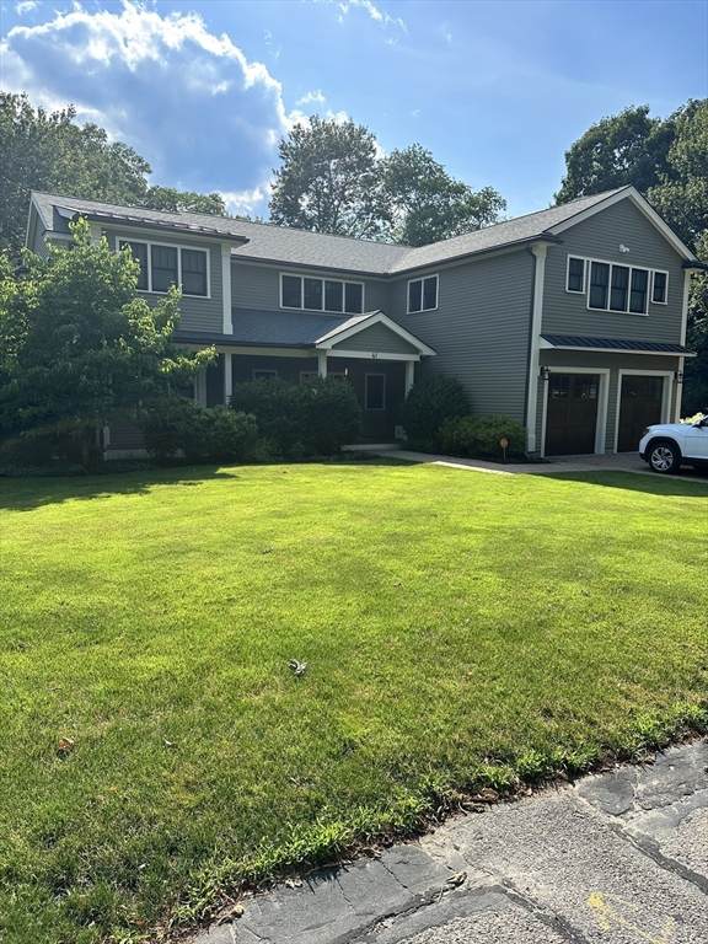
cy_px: 472
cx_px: 354
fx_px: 654
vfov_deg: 71.6
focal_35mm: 24
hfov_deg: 56.8
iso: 80
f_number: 1.78
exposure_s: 1/3058
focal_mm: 6.86
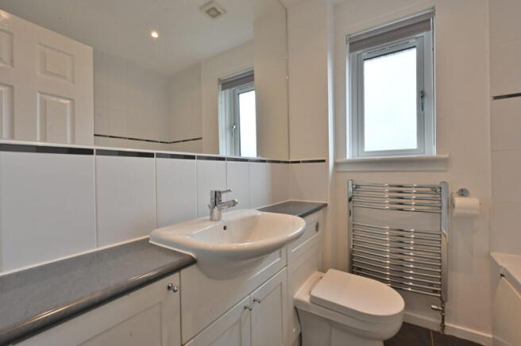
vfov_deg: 75.4
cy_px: 173
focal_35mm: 16
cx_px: 260
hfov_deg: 98.6
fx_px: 224
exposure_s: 1/50
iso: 2500
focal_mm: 15.5
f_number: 18
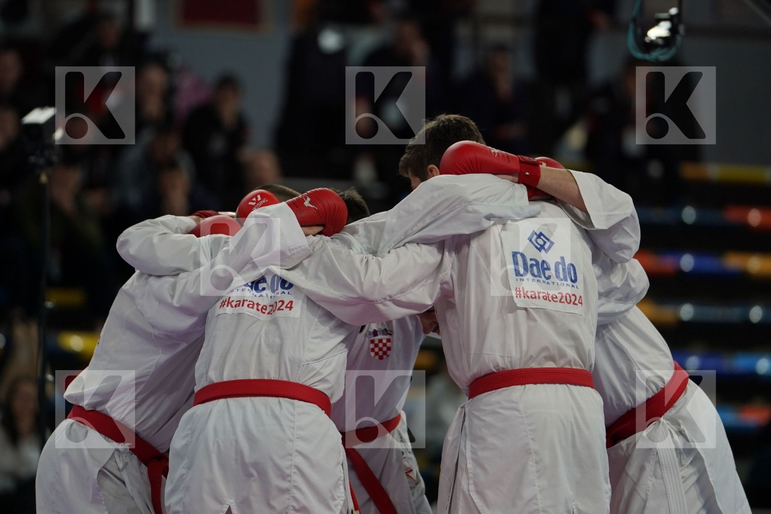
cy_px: 257
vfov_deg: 4.6
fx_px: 6424
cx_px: 386
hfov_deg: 6.9
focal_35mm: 300
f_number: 2.8
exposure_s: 1/500
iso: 640
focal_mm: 200
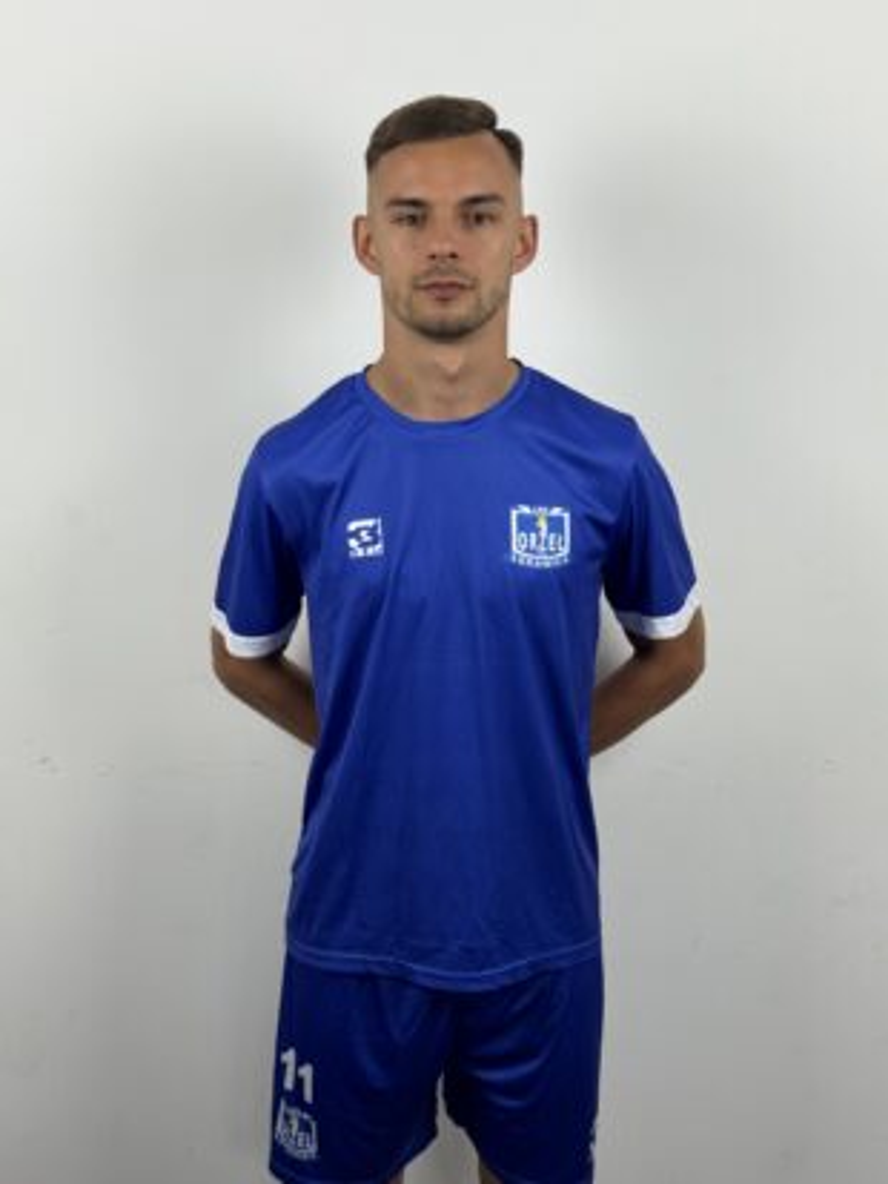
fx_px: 1641
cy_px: 592
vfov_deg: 39.6
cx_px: 444
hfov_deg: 30.3
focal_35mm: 48
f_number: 1.78
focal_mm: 6.76
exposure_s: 1/100
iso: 80
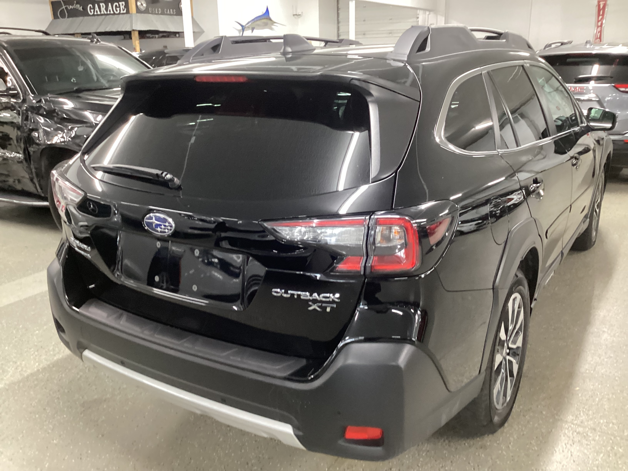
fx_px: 562
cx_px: 314
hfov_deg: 58.4
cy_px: 236
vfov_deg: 45.4
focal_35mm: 31
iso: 320
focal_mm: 3.3
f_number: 2.4
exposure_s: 1/25
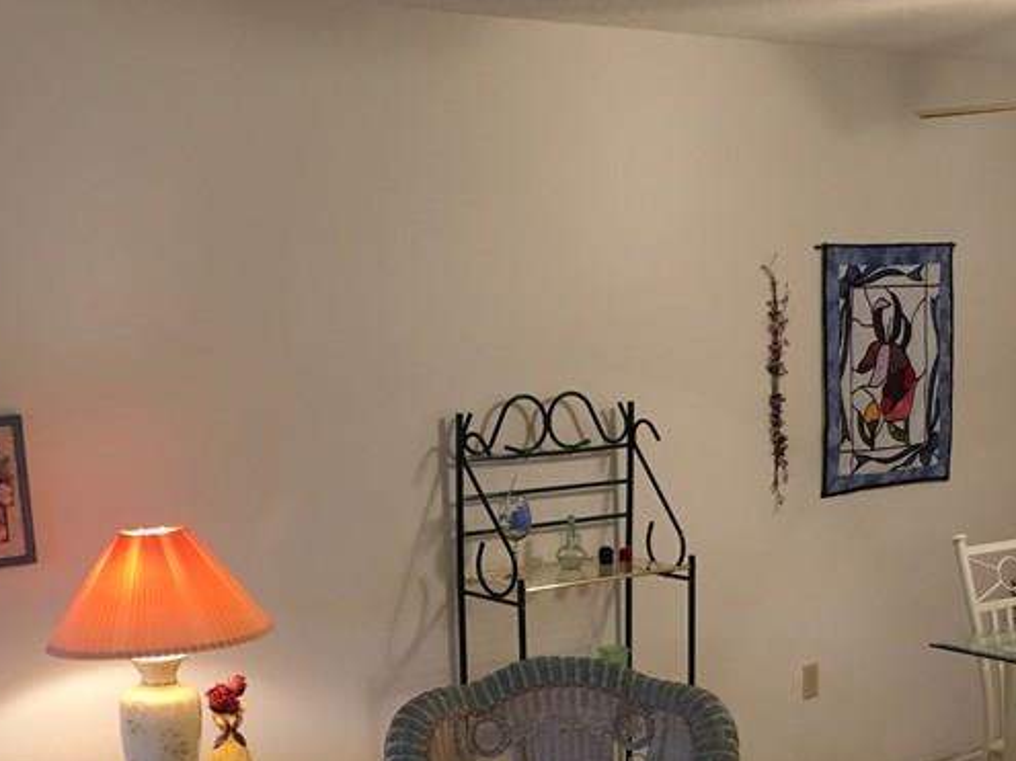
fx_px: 1761
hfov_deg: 32.0
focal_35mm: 60
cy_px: 622
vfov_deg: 24.0
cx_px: 657
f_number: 2.2
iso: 80
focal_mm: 4.15
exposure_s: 1/30
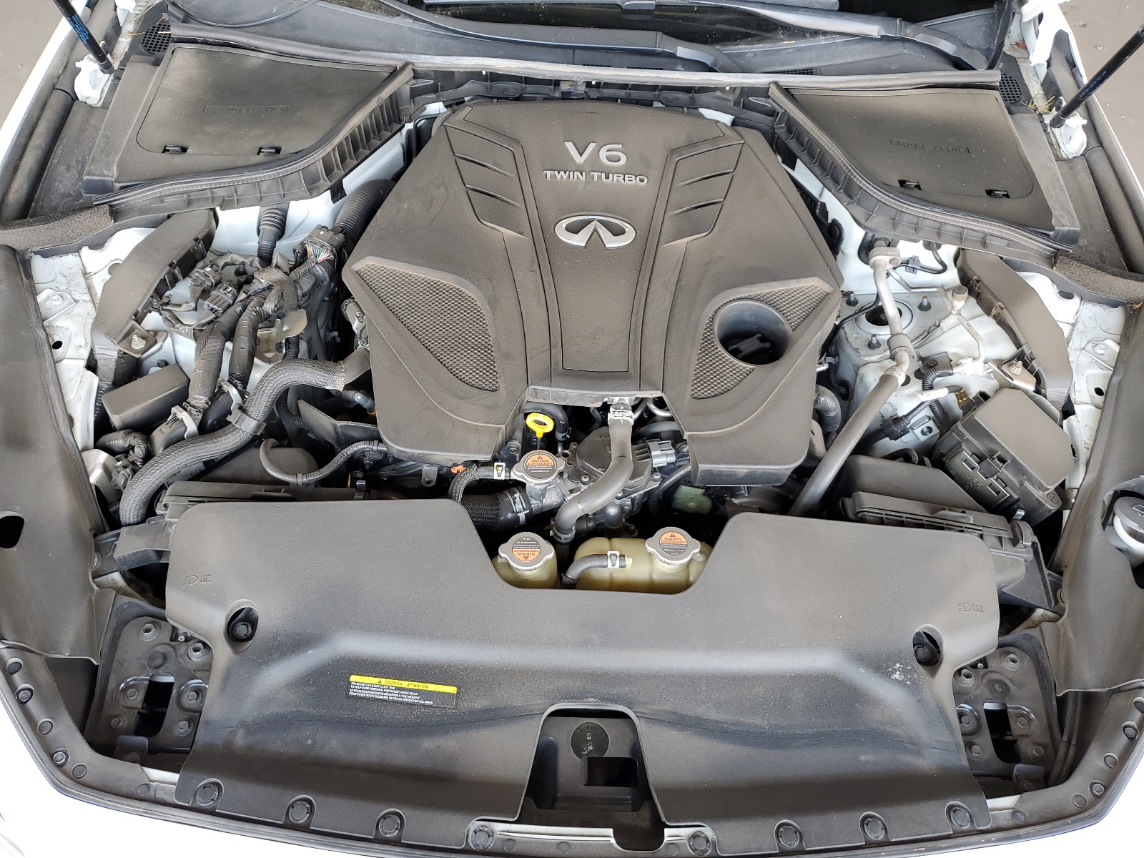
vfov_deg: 53.1
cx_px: 572
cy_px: 429
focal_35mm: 26
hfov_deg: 67.3
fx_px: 859
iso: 56
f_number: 1.5
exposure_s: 1/60.2
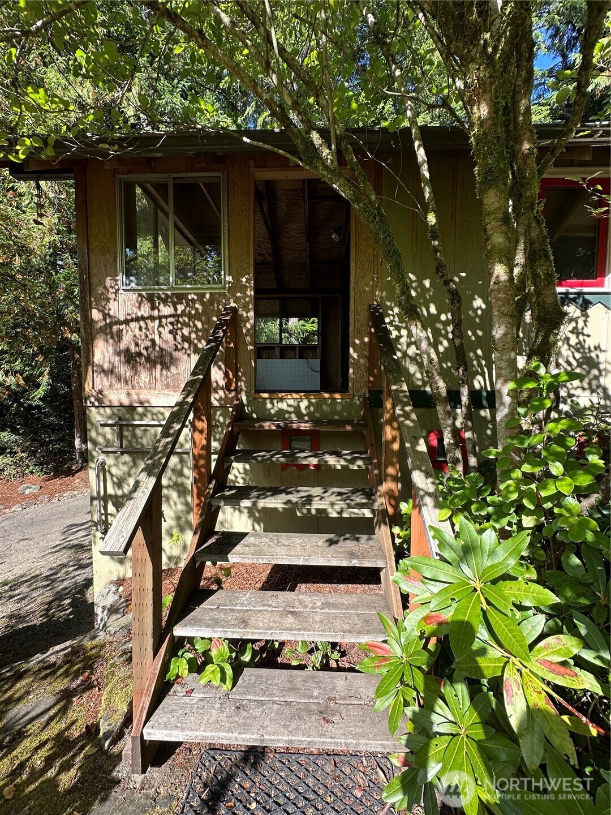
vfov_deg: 102.1
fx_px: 329
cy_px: 408
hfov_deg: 85.7
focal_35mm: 14
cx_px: 306
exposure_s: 1/286
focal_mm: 2.22
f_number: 2.2
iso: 40
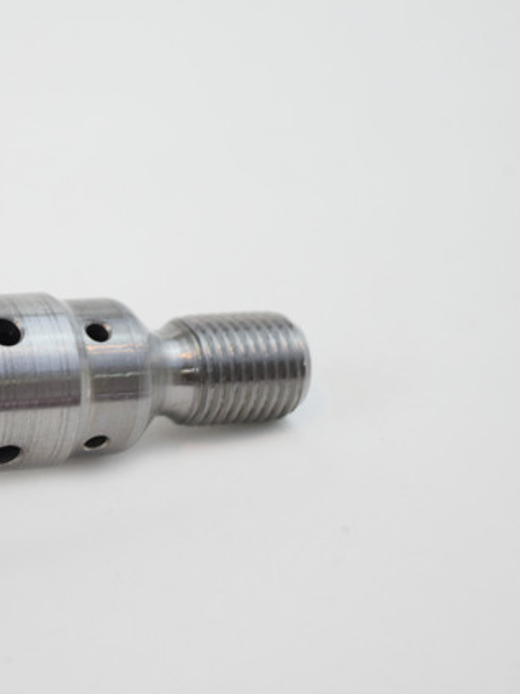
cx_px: 18
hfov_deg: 12.3
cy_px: 348
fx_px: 2398
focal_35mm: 120
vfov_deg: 16.5
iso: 900
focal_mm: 55
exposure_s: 1/60
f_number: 5.6
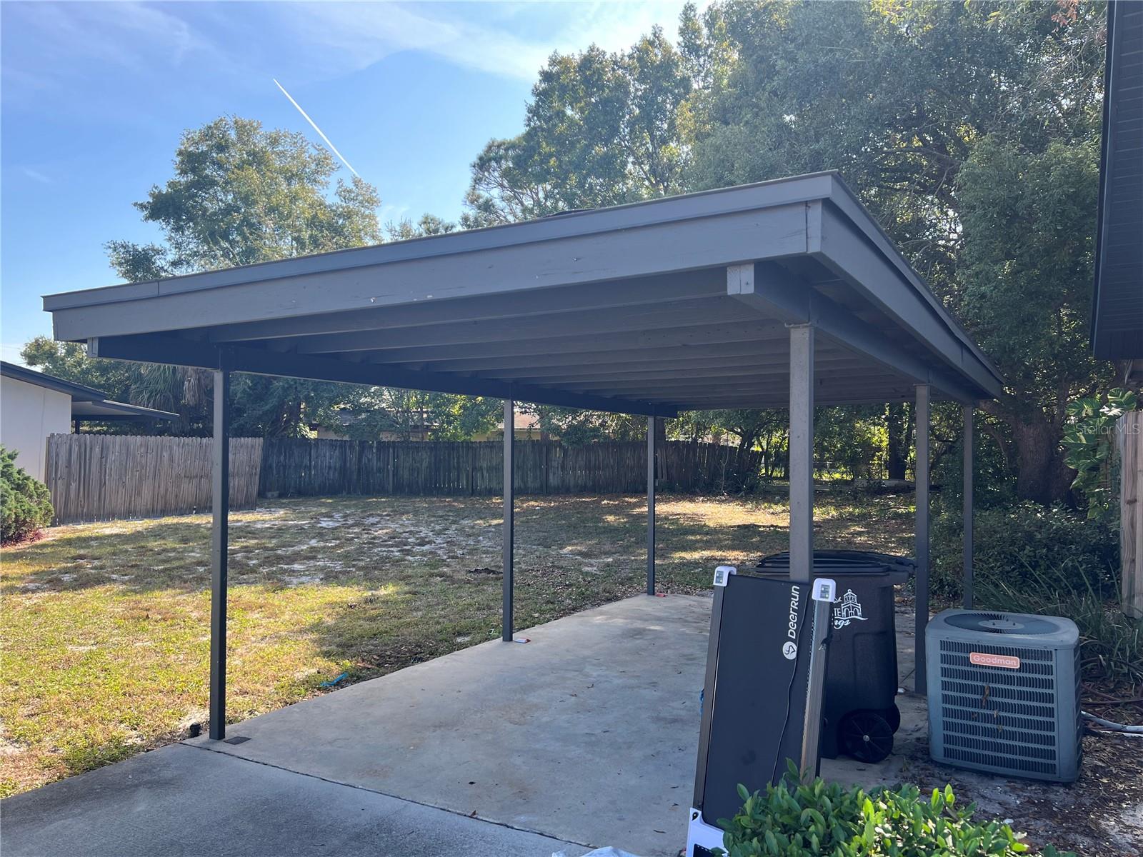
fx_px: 859
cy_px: 428
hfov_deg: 67.3
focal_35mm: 26
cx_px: 572
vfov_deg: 53.1
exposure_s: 1/687
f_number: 1.5
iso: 50
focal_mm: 5.7
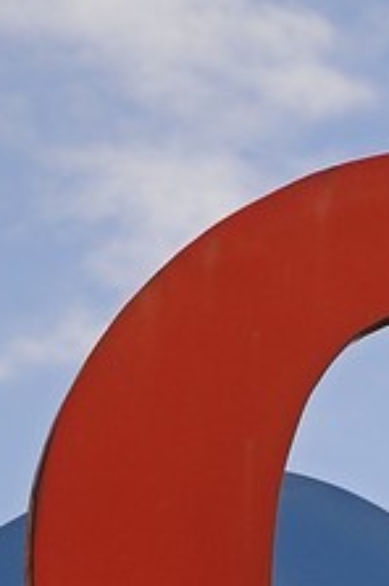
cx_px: -105
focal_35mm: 273
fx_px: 4438
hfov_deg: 5.0
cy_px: 1732
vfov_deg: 6.8
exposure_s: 1/320
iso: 400
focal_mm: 38
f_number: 10
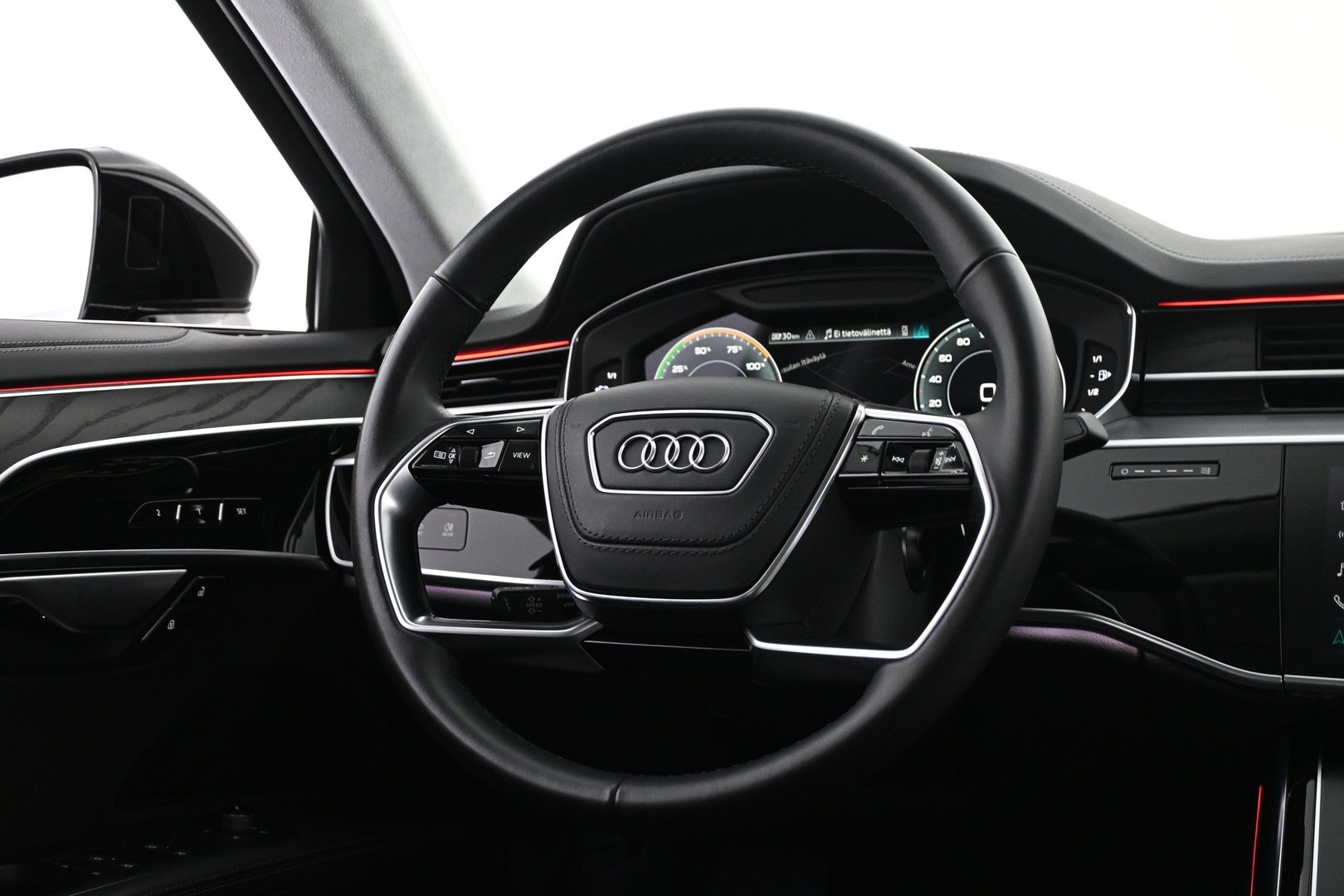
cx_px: 672
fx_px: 1708
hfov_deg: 43.0
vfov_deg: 29.4
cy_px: 448
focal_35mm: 46
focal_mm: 30.5
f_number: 4.8
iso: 1600
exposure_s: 1/25
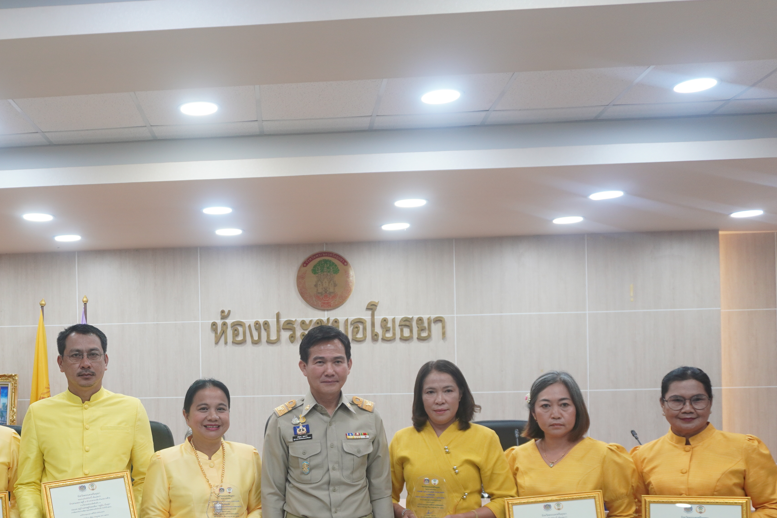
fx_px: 906
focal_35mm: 42
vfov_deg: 31.2
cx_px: 194
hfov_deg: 44.8
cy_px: 405
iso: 200
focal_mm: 16
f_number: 3.5
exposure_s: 1/30
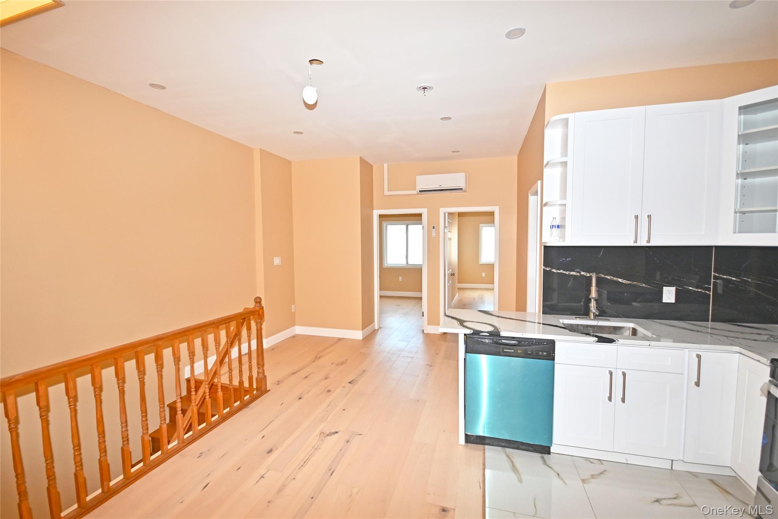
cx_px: 389
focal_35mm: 15
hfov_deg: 100.4
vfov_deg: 77.3
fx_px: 324
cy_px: 260
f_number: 5
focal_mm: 10
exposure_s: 1/100
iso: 200
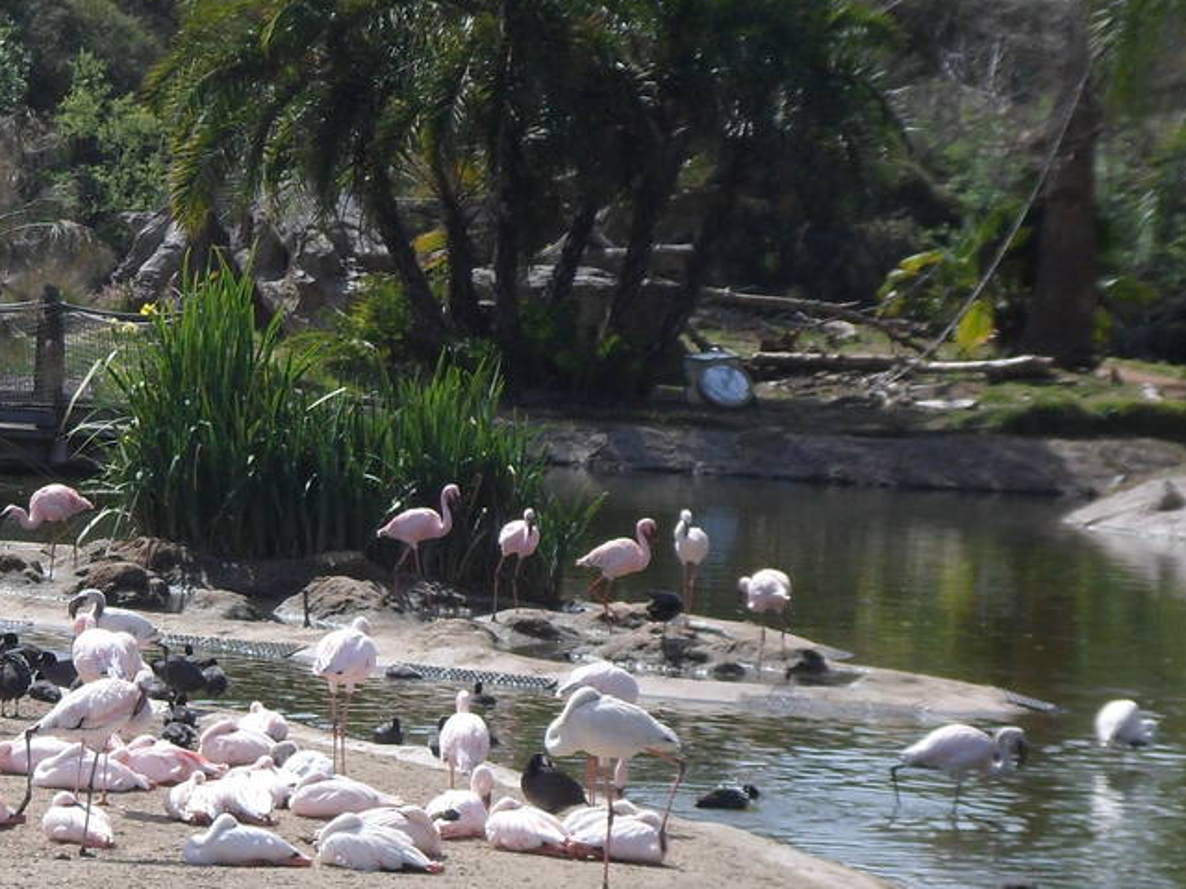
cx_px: 128
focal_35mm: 170
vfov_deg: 8.7
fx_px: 5824
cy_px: 639
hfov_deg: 11.6
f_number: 4.7
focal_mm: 10.6
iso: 80
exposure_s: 1/500
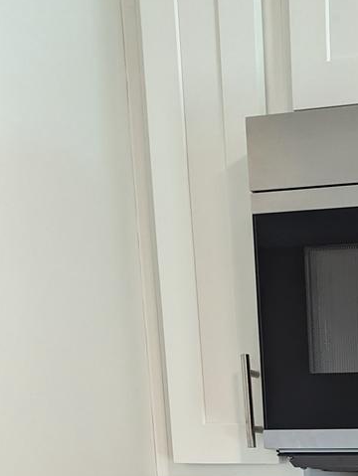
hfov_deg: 17.1
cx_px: 557
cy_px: 710
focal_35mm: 77
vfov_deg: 21.4
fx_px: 1060
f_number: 1.85
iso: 475
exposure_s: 1/170
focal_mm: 6.81
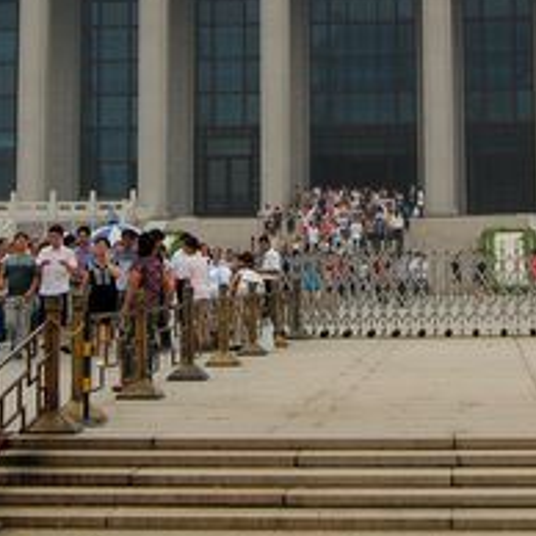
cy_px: -3
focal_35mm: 101
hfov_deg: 17.2
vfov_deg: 16.8
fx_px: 1769
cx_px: 296
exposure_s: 1/160
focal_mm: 24
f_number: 6.3
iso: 200
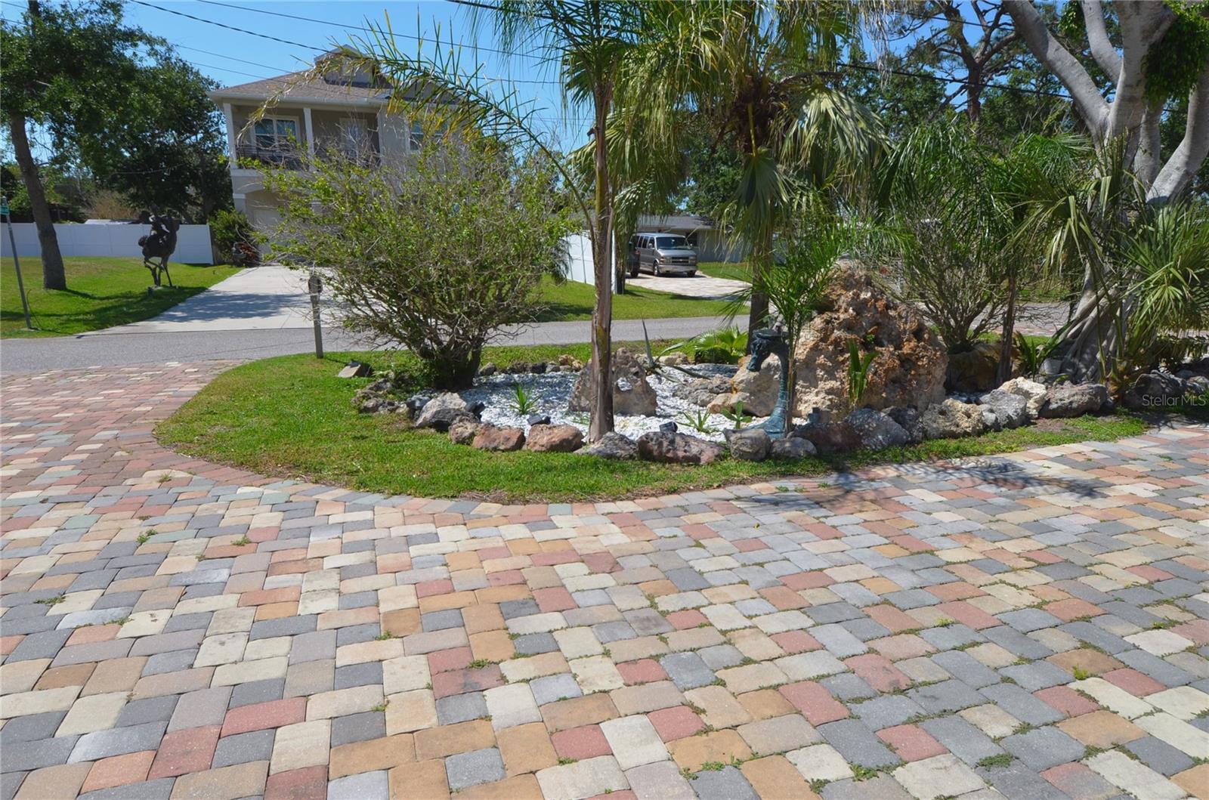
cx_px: 604
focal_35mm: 21
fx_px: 704
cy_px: 400
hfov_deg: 81.3
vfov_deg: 59.2
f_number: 9
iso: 100
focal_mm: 14
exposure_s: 1/320
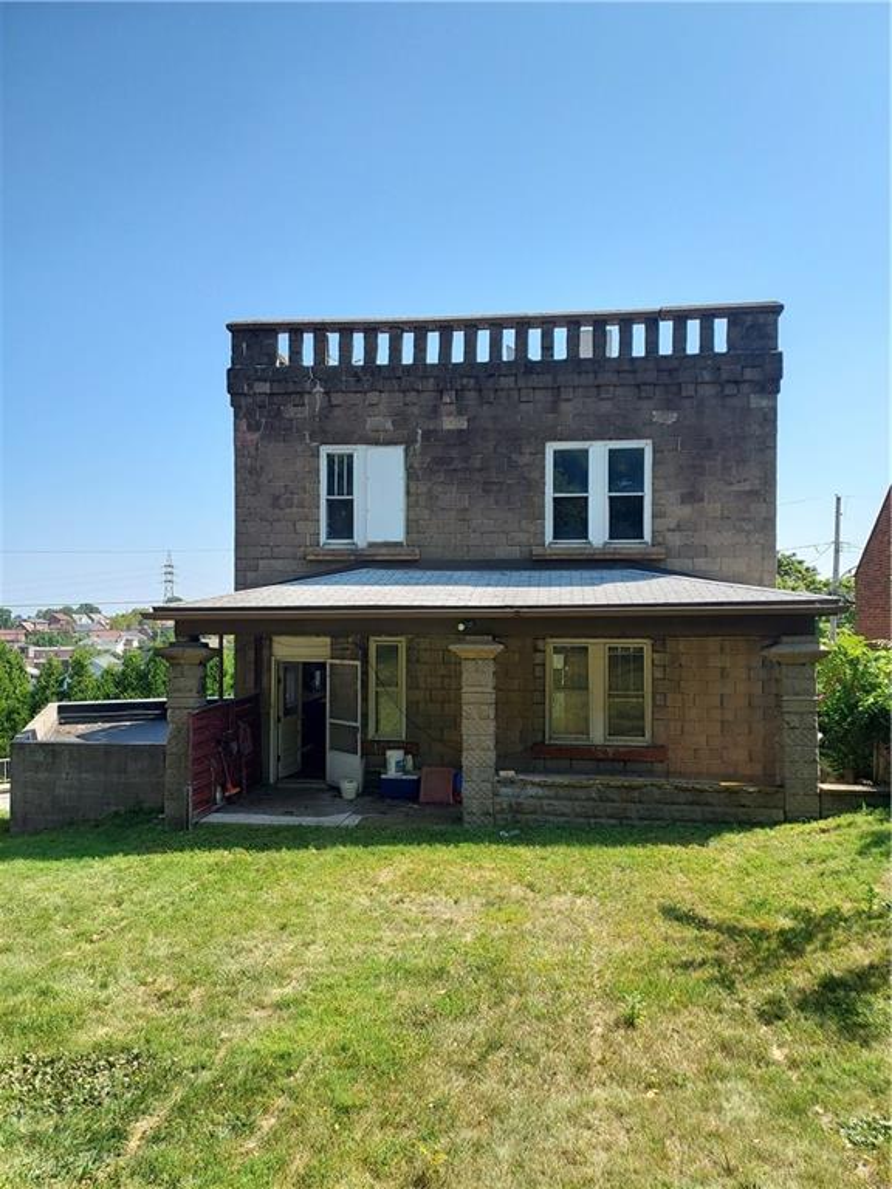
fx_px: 825
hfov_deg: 56.8
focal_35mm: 24
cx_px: 446
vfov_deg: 71.6
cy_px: 594
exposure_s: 1/696
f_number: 1.8
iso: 40
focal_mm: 4.6
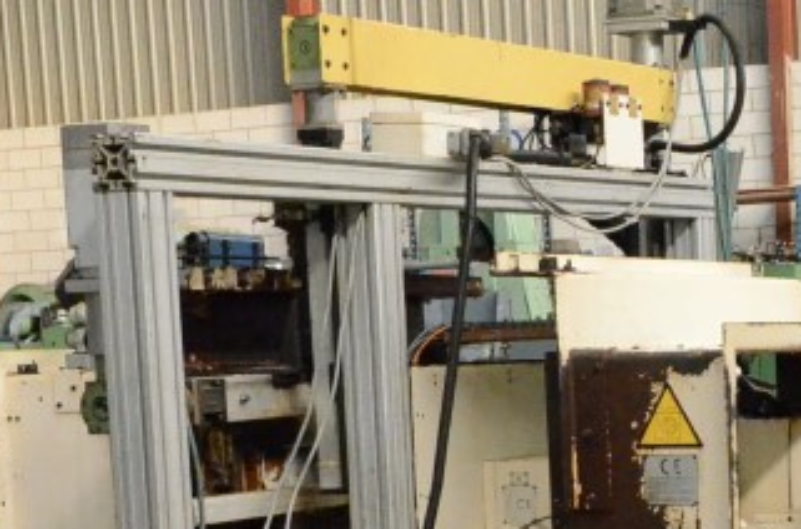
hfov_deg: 16.5
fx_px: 2707
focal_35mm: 122
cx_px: 810
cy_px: 739
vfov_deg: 10.8
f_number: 5.6
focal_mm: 24
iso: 6400
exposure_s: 1/125
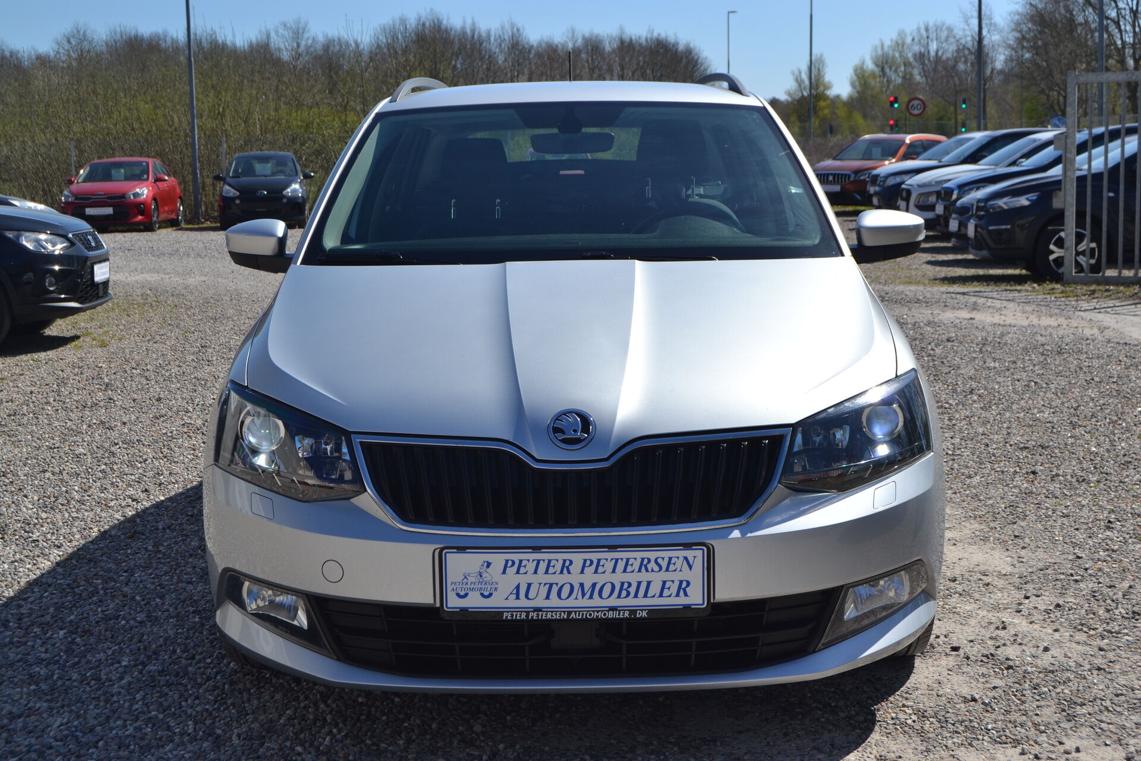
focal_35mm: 48
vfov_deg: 28.1
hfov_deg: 41.1
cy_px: 380
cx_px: 570
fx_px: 1521
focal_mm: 32
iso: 100
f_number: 10
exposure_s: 1/400
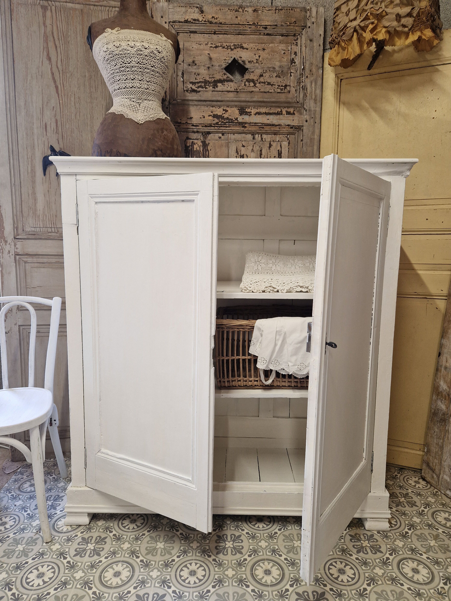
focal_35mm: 23
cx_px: 226
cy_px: 300
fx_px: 400
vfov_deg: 73.9
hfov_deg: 58.9
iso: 160
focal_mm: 5.4
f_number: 1.8
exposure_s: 1/100
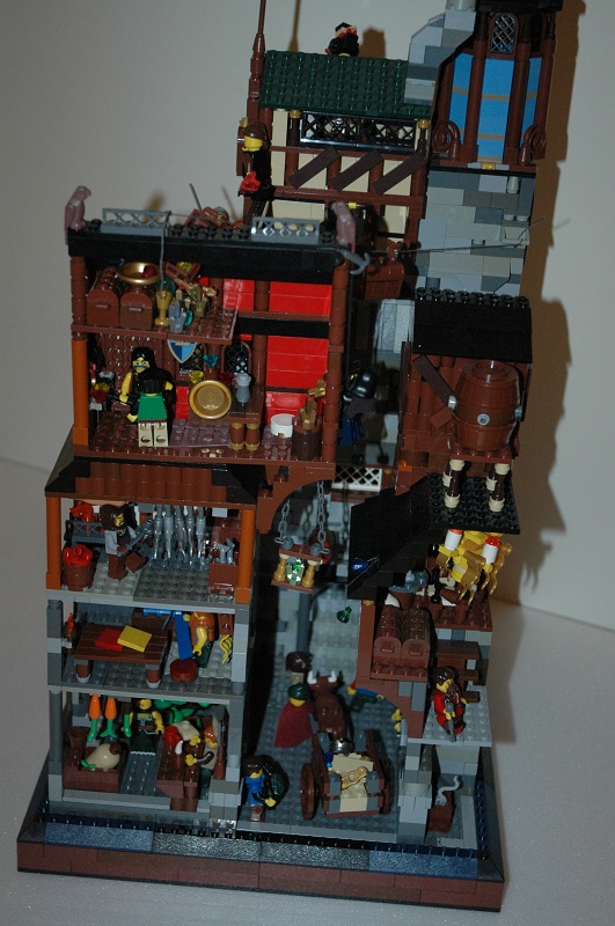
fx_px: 1465
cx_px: 308
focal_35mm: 57
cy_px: 463
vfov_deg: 35.1
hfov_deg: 23.7
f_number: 4.2
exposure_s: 1/60
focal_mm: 38
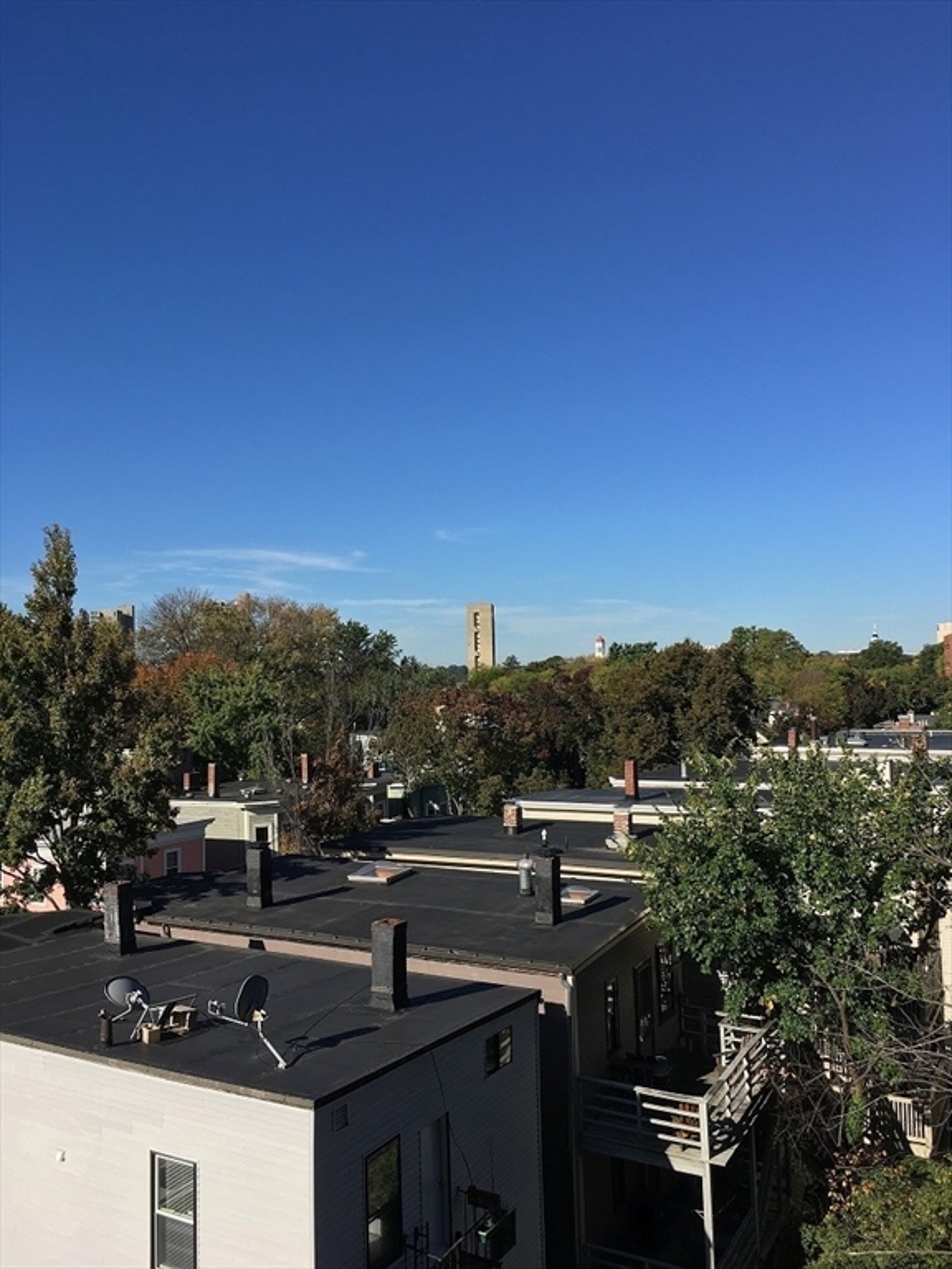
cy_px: 634
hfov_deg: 48.2
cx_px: 476
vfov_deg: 61.7
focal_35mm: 29
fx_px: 1063
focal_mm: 4.15
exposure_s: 1/1709
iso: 25
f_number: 2.2
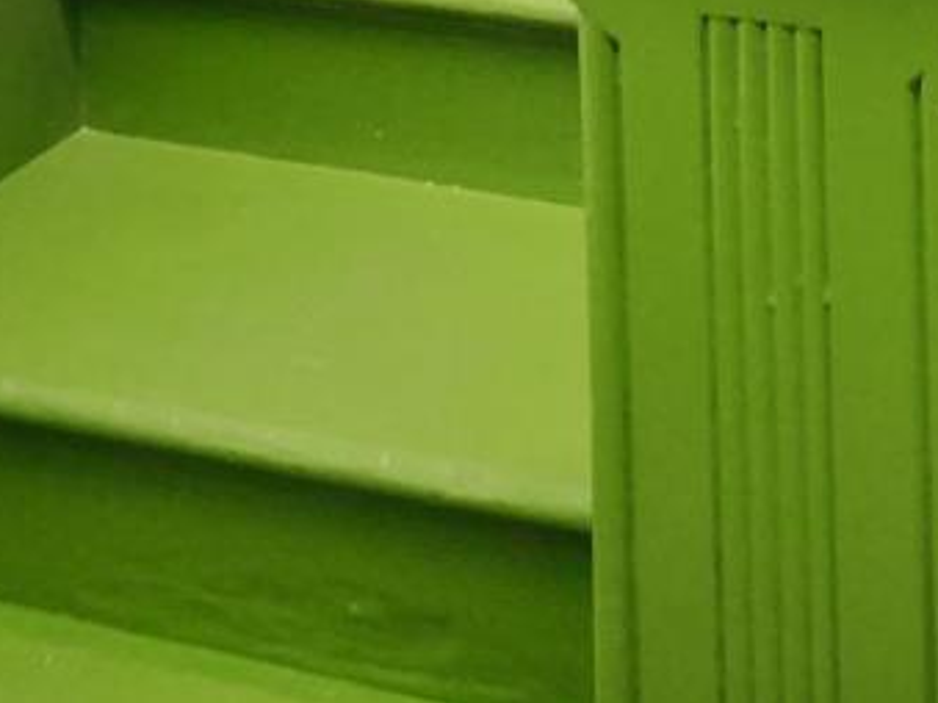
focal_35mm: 62
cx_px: 1303
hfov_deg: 25.5
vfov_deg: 15.9
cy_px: -848
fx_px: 1679
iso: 800
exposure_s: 1/160
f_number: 2.8
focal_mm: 7
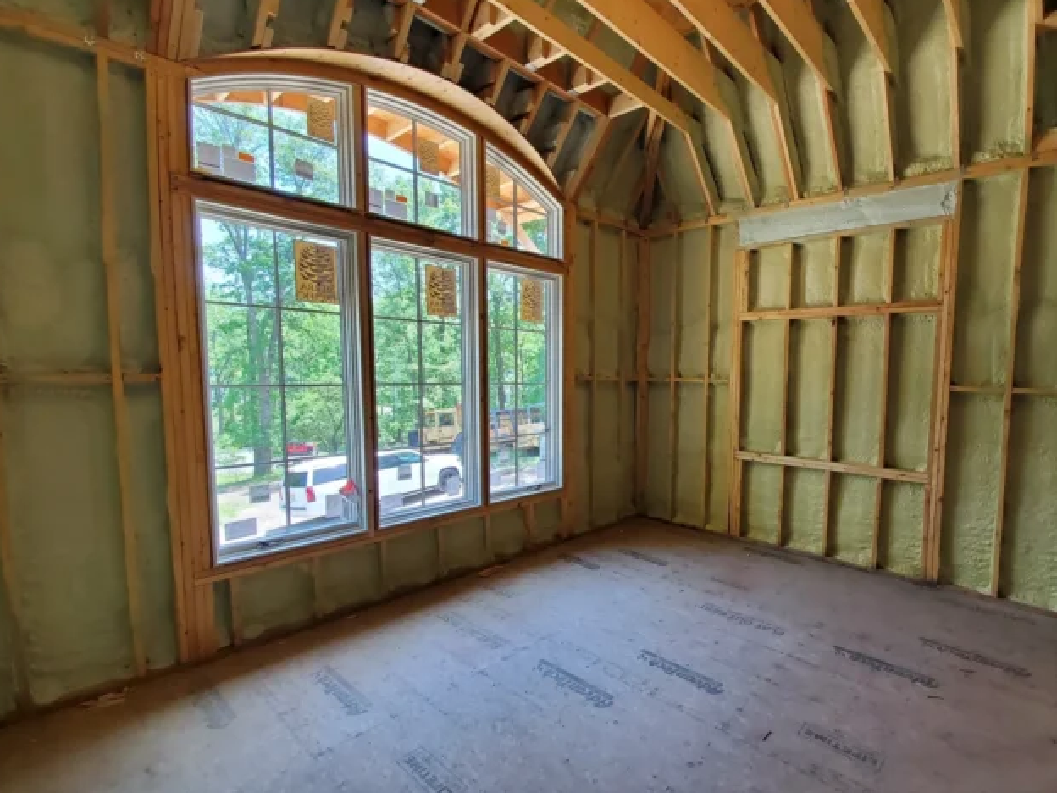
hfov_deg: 93.5
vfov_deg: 78.1
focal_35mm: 16
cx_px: 625
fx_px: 489
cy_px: 415
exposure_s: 1/43
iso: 80
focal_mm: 1.8
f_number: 2.2
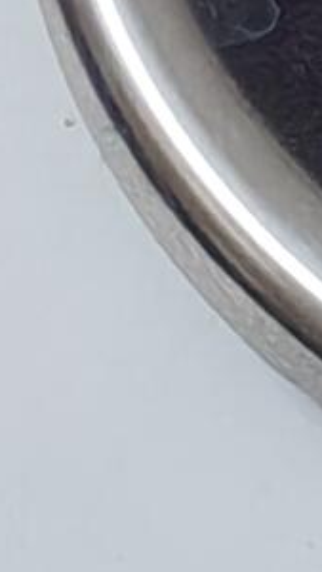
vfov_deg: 6.5
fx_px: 5049
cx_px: 1033
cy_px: 541
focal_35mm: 333
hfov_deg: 3.5
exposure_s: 1/100
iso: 1070
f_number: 1.88
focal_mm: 4.84
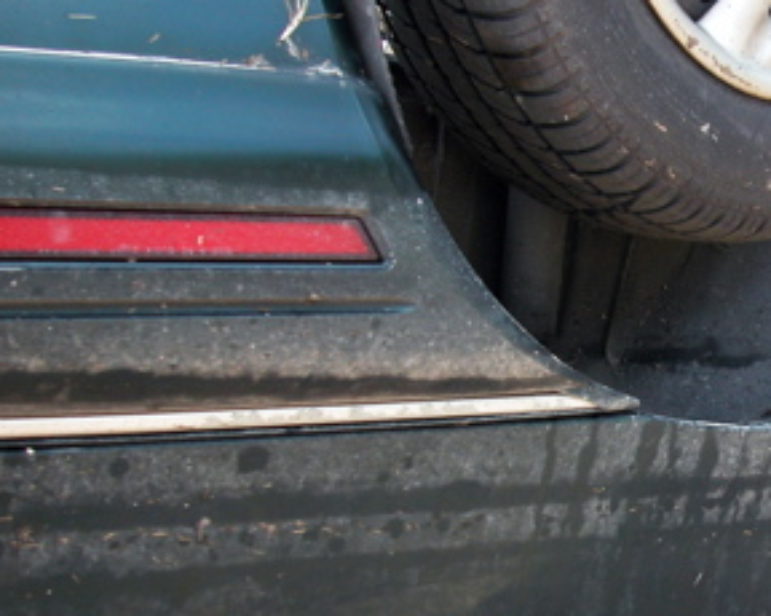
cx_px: 774
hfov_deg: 30.6
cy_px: 394
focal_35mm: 57
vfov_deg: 26.5
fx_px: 1300
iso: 100
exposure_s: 1/120
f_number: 3.5
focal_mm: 7.1
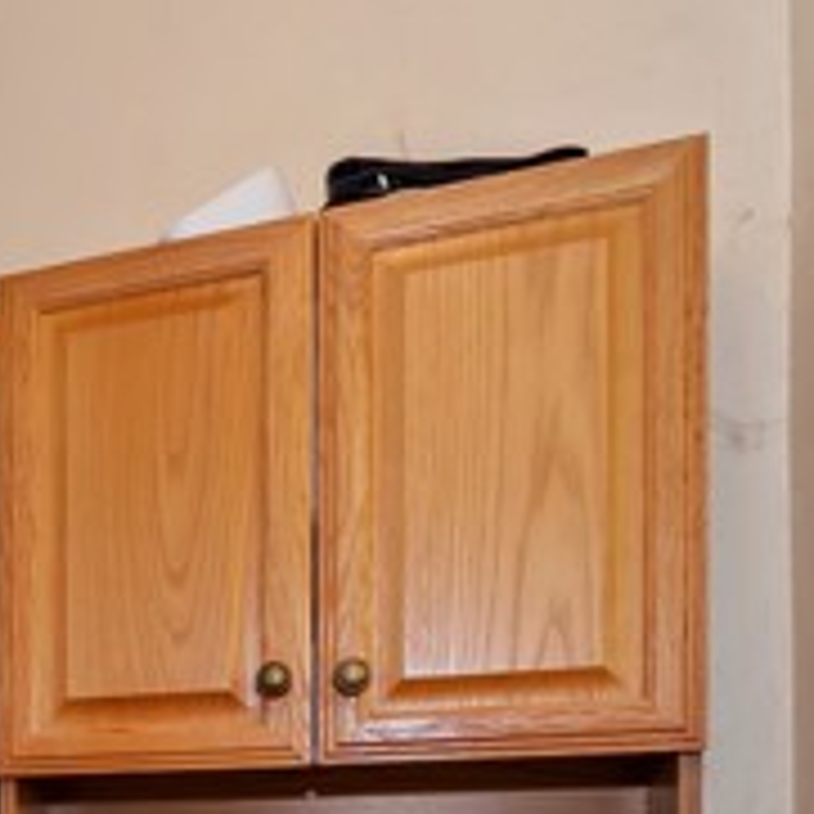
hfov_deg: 30.6
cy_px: 875
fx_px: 1197
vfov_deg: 33.3
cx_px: -211
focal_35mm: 45
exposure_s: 1/30
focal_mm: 10
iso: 400
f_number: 8
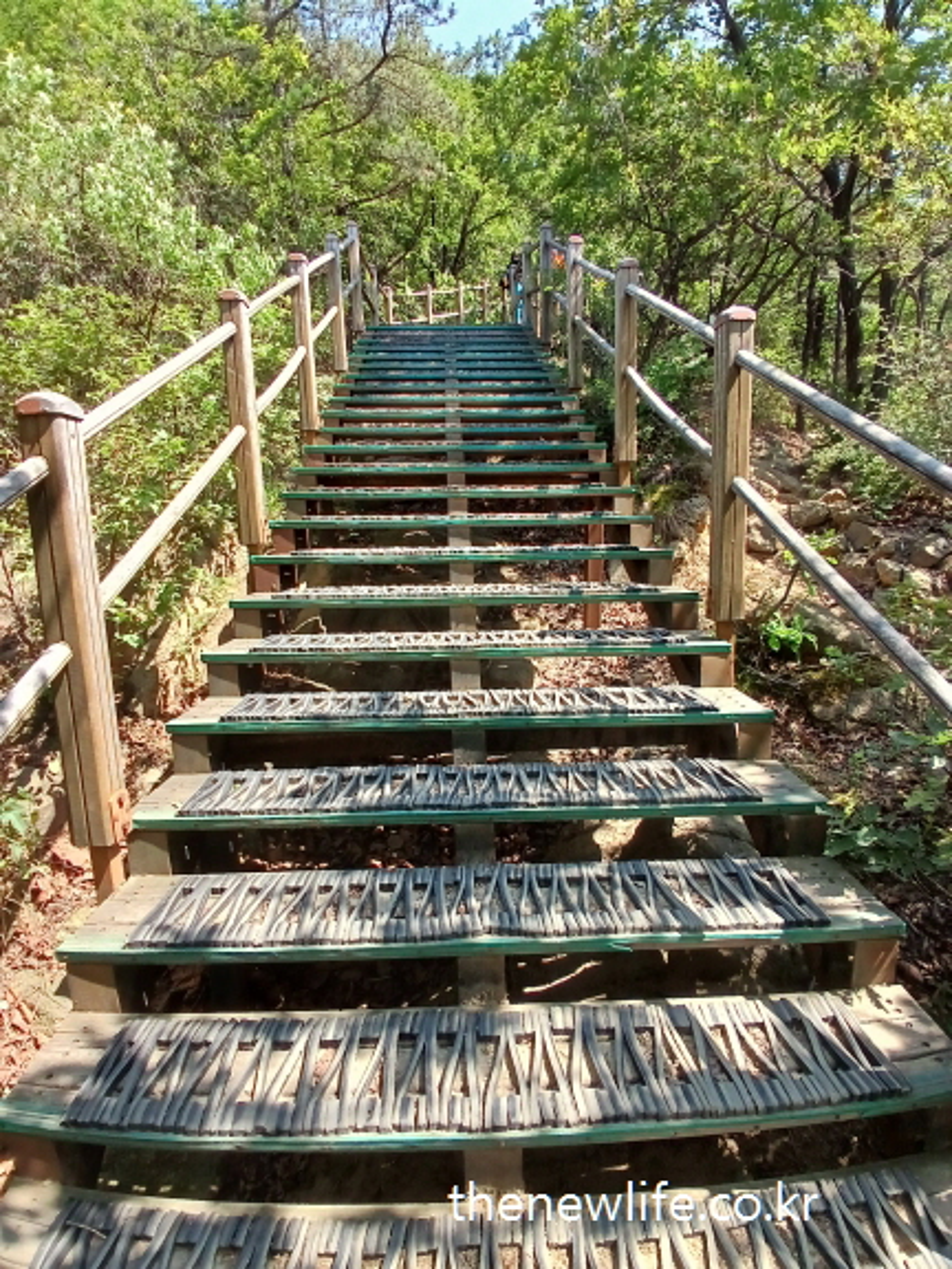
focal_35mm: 17
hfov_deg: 74.7
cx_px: 476
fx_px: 623
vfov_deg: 91.0
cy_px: 634
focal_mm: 1.4
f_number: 2.2
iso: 50
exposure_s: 1/248
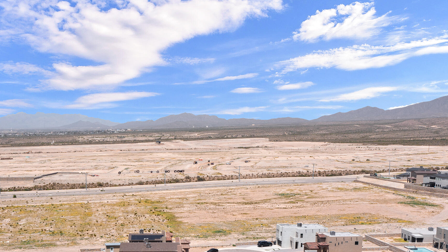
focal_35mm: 46
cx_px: 153
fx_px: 546
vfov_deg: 25.3
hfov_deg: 44.0
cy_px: 219
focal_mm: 10.26
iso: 100
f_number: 6.3
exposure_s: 1/640
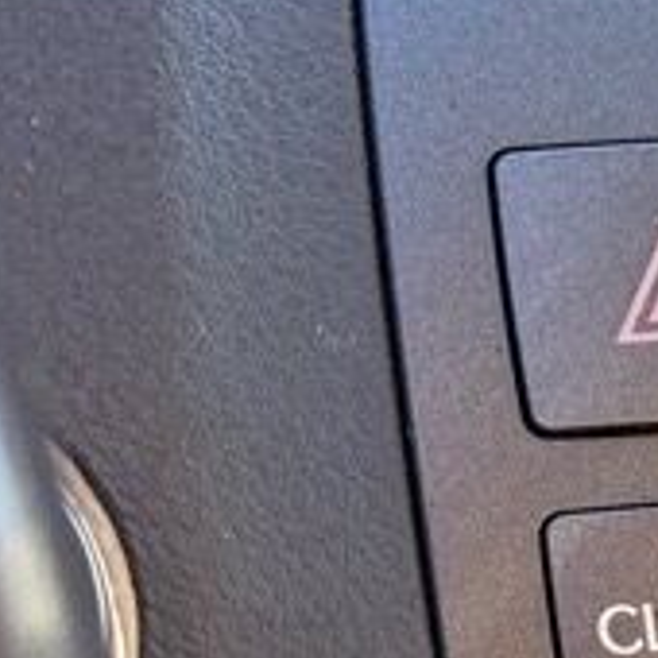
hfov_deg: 6.3
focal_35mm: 256
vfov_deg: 6.7
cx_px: 1951
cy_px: 1126
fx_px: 5505
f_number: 1.78
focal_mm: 6.76
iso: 64
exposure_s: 1/130
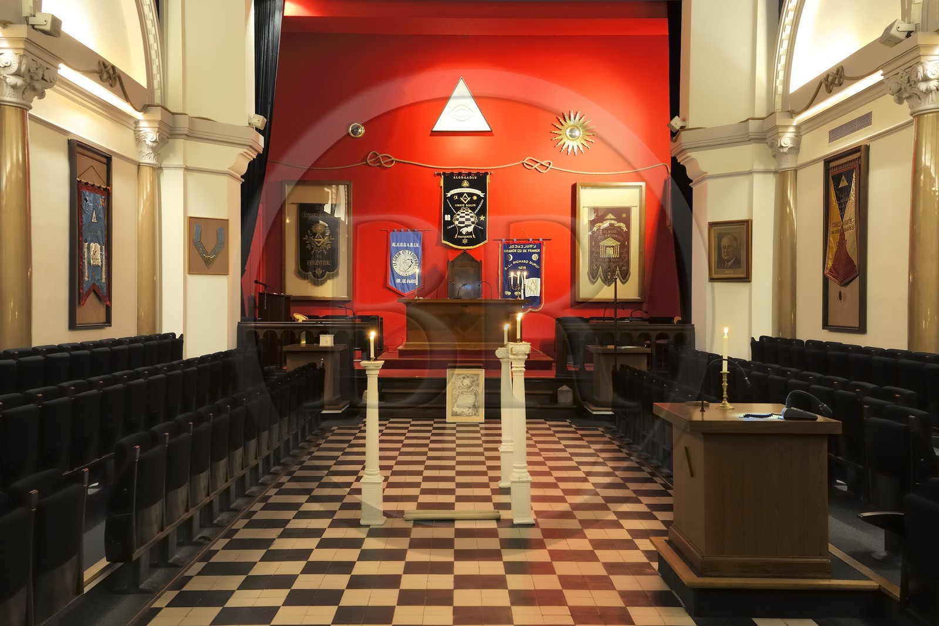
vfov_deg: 35.0
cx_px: 470
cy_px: 313
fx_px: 991
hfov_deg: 50.7
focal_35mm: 38
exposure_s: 2.5
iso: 200
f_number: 8
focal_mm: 38
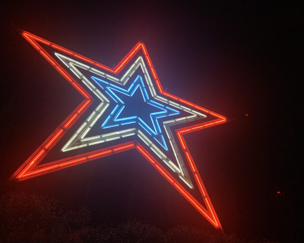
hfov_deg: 62.2
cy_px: 123
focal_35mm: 28
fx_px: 252
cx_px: 148
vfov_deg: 51.5
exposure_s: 1/60
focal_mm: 4.25
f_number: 1.8
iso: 320
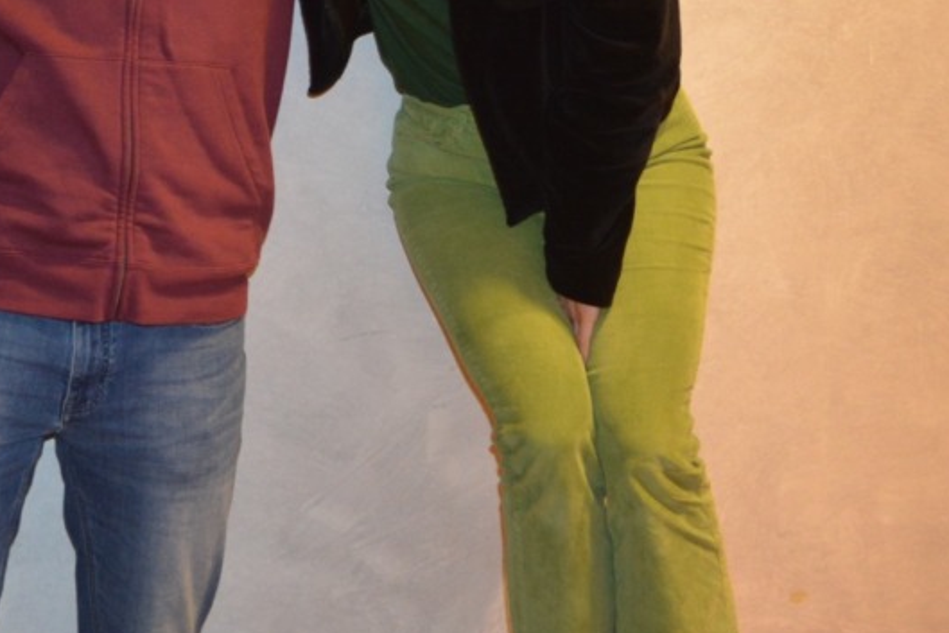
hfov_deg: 24.3
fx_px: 2009
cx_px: -163
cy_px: 17
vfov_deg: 17.5
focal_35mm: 76
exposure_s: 1/60
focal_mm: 21
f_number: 3.8
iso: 1250
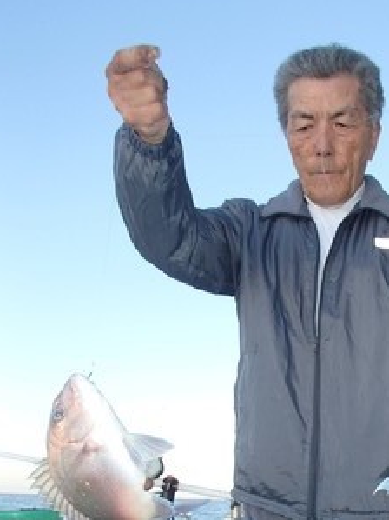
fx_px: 675
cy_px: 410
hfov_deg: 31.6
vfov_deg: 40.5
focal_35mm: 45
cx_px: 293
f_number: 3.9
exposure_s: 1/160
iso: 100
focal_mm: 5
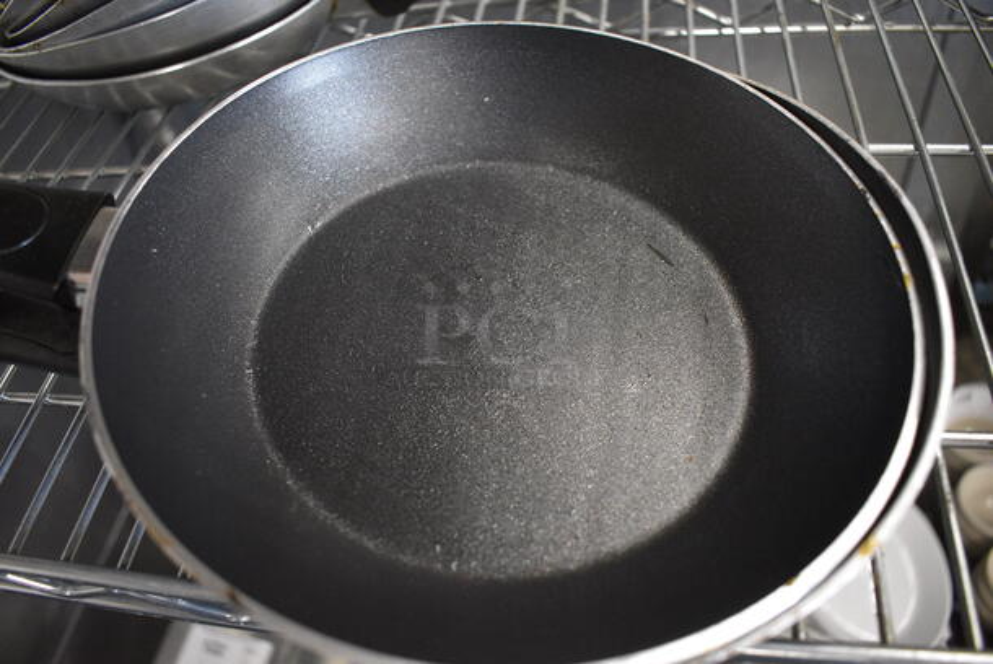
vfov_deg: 48.0
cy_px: 332
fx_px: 745
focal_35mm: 27
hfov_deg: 67.3
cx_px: 496
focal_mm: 18
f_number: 3.5
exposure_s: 1/60
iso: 3200
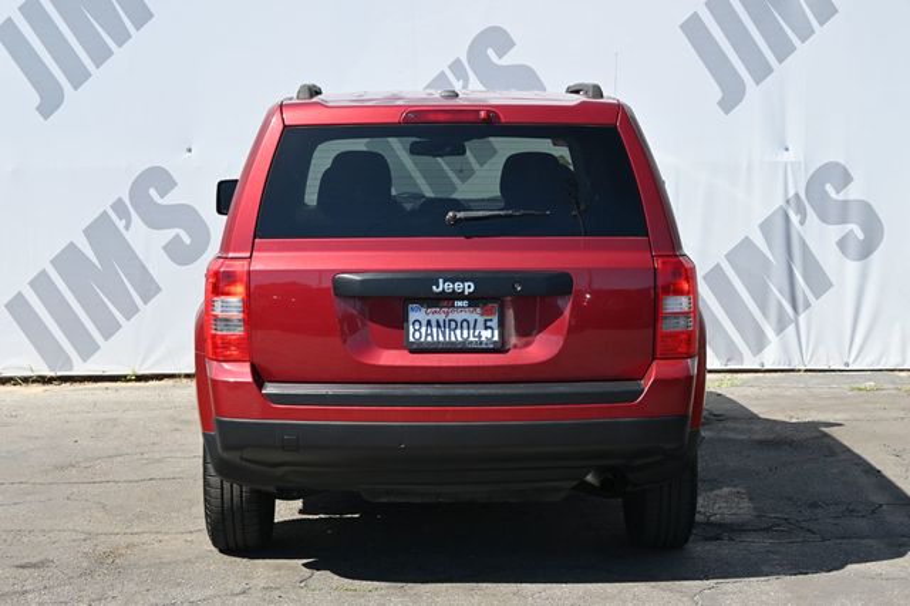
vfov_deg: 19.3
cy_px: 303
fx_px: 1781
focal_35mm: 70
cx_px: 455
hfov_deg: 28.7
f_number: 6
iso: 200
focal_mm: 47
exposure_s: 1/250
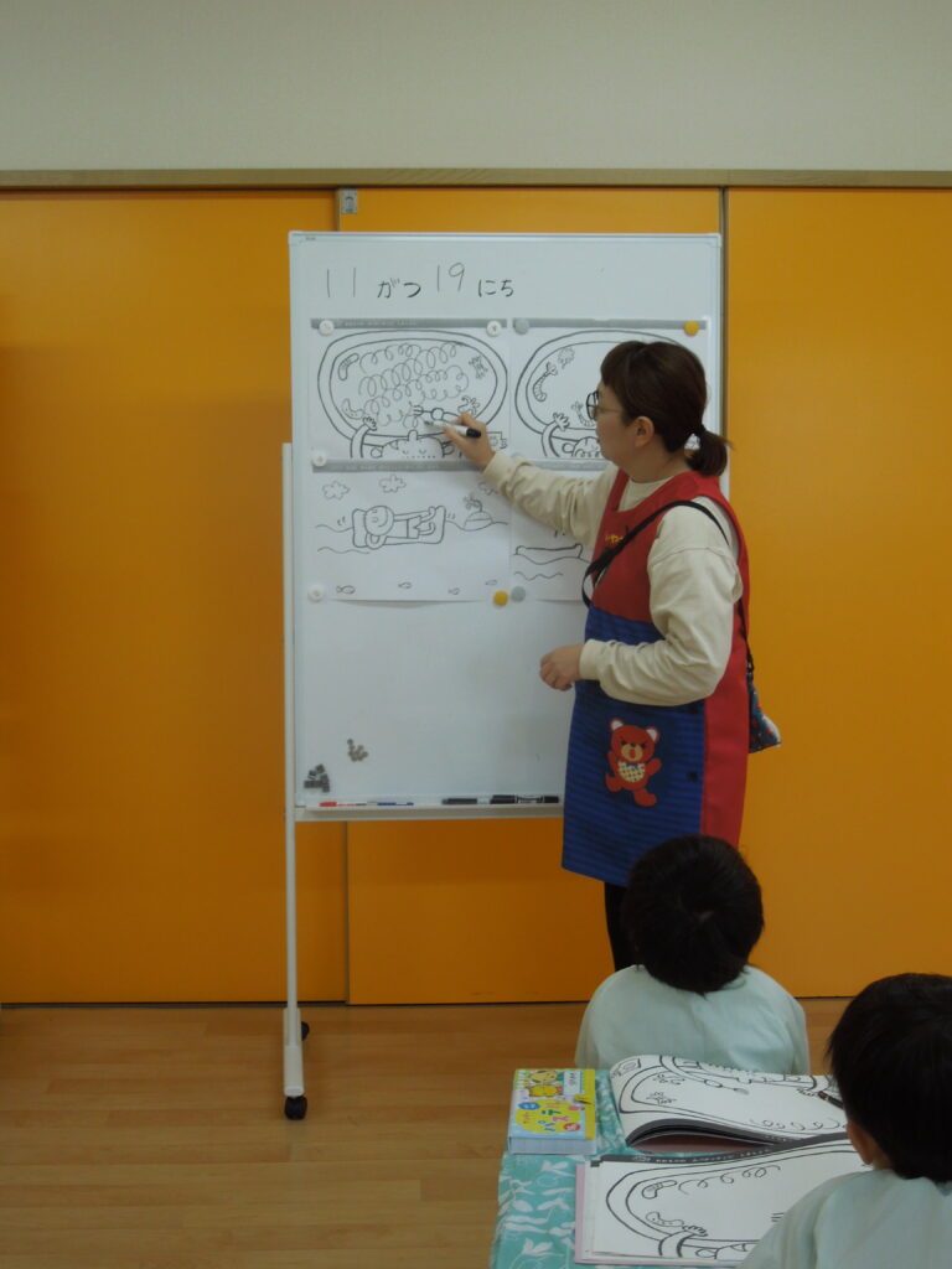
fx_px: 1760
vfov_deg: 39.7
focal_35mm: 48
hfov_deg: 30.3
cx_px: 476
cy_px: 634
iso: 200
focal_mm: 8.7
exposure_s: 1/50
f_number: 4
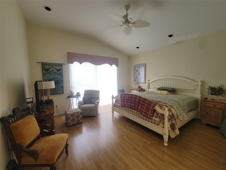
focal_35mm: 13
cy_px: 85
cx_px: 113
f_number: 2.2
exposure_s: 1/50
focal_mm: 2.2
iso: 64
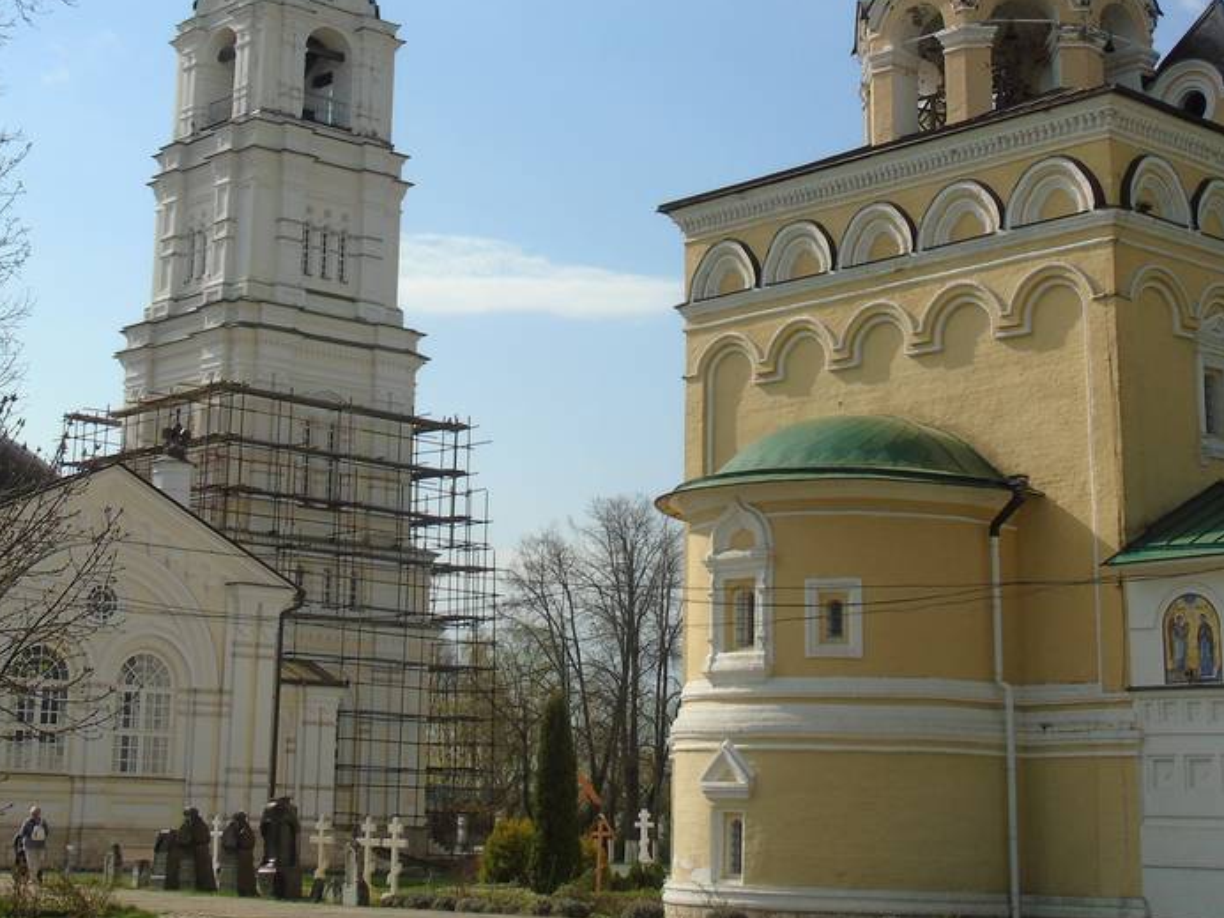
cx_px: 508
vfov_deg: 24.7
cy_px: 306
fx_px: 2086
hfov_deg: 32.6
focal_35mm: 59
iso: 80
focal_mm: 6.1
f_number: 4.2
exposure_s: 1/1000
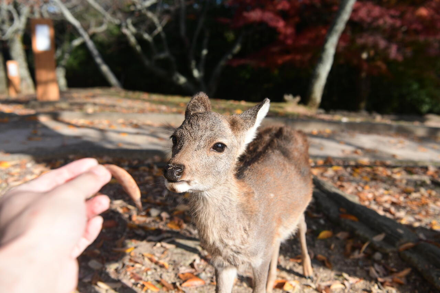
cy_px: 146
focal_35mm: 38
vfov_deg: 35.0
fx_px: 464
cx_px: 220
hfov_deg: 50.7
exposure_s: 1/2000
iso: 500
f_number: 5
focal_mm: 38
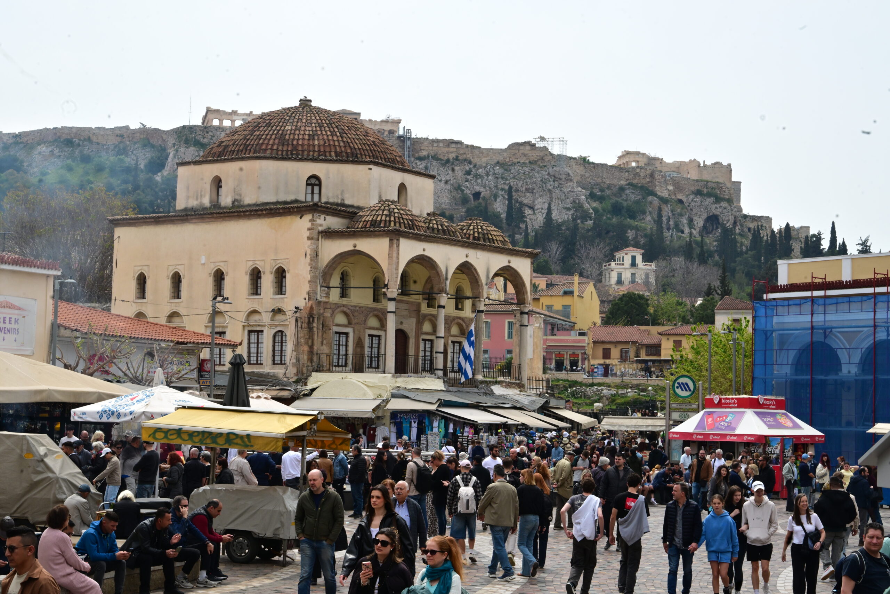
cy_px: 297
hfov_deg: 32.9
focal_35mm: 61
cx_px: 445
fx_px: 1508
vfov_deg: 22.3
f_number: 20
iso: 1000
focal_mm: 61
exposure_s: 1/400
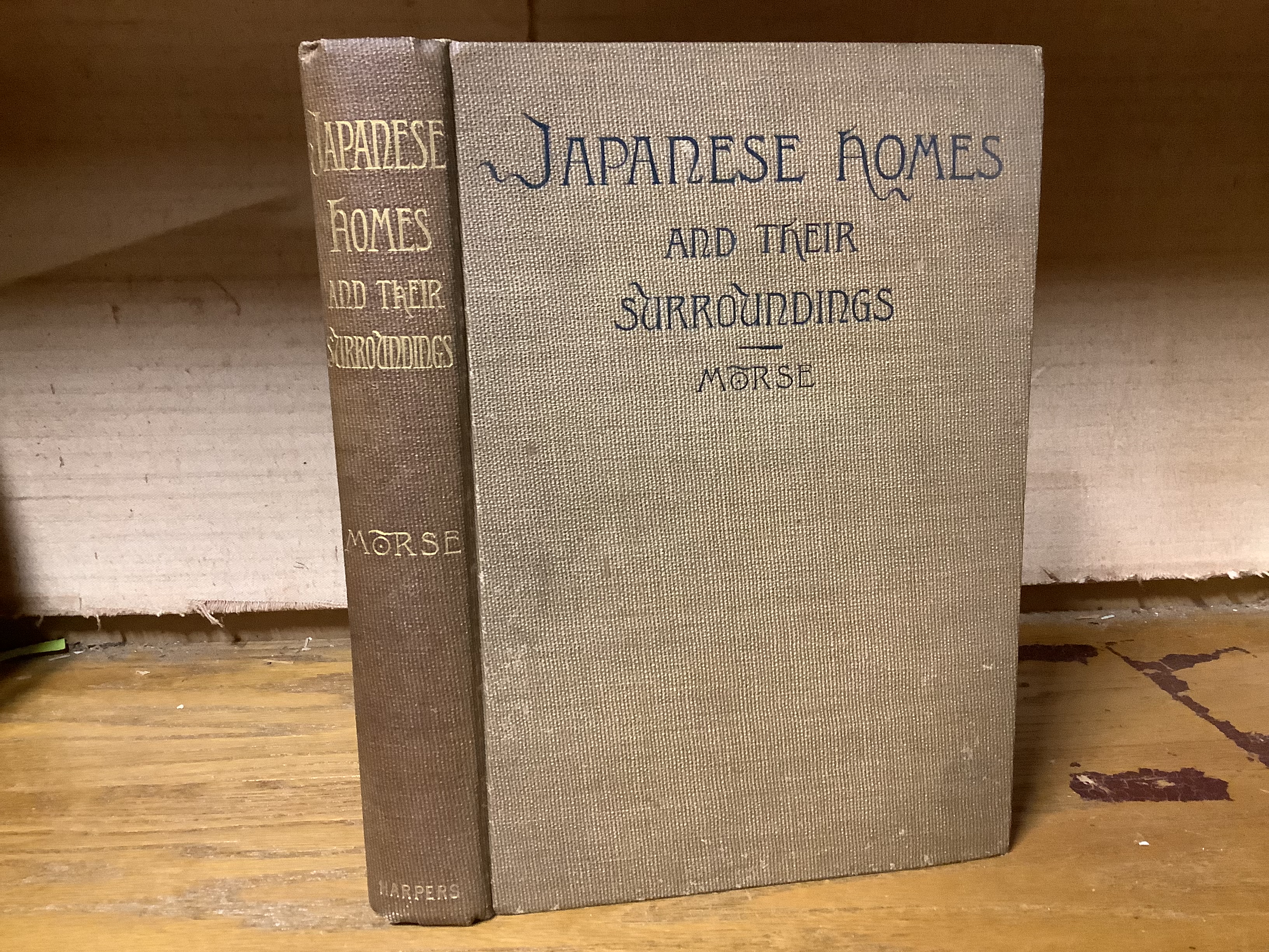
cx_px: 634
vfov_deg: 45.4
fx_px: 1136
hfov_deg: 58.4
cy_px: 476
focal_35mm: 31
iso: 320
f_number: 2.4
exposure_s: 1/30
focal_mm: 3.3
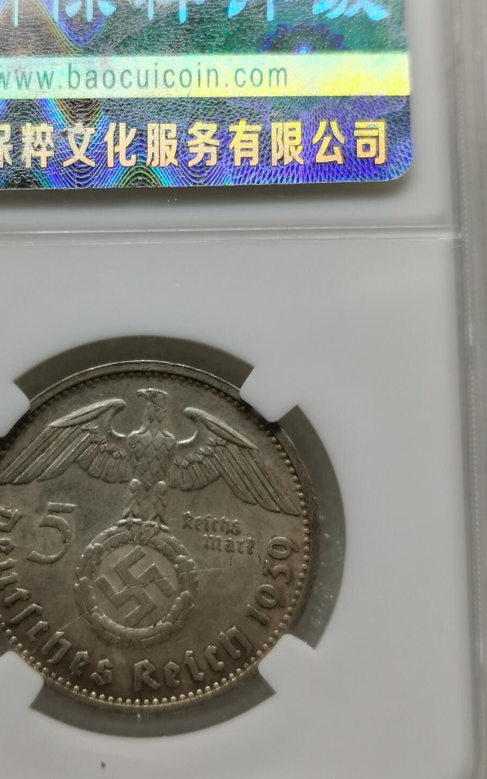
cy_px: 347
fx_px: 1444
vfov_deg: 30.2
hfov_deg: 19.1
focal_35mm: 68
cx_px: 157
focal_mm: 5.56
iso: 50
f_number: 1.6
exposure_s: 1/100
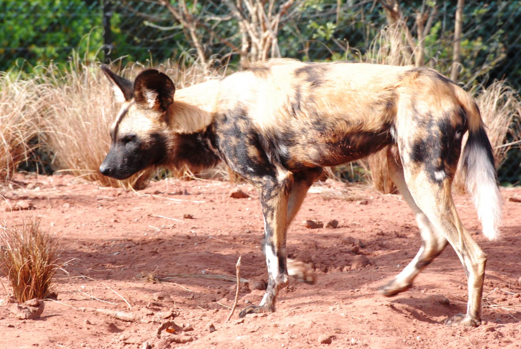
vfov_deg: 3.1
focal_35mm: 450
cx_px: 260
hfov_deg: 4.6
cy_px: 174
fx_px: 6520
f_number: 20
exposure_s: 1/160
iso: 1600
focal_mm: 300
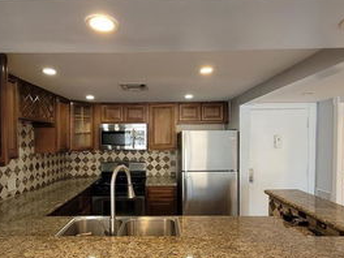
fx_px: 209
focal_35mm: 21
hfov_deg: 78.8
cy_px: 149
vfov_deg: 63.1
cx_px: 156
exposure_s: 1/60
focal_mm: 1.74
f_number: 2.2
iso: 160
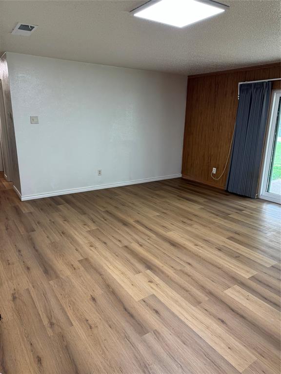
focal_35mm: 24
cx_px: 140
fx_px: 260
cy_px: 187
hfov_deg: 56.8
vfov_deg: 71.6
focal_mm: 6.76
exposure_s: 1/60
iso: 125
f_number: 1.78
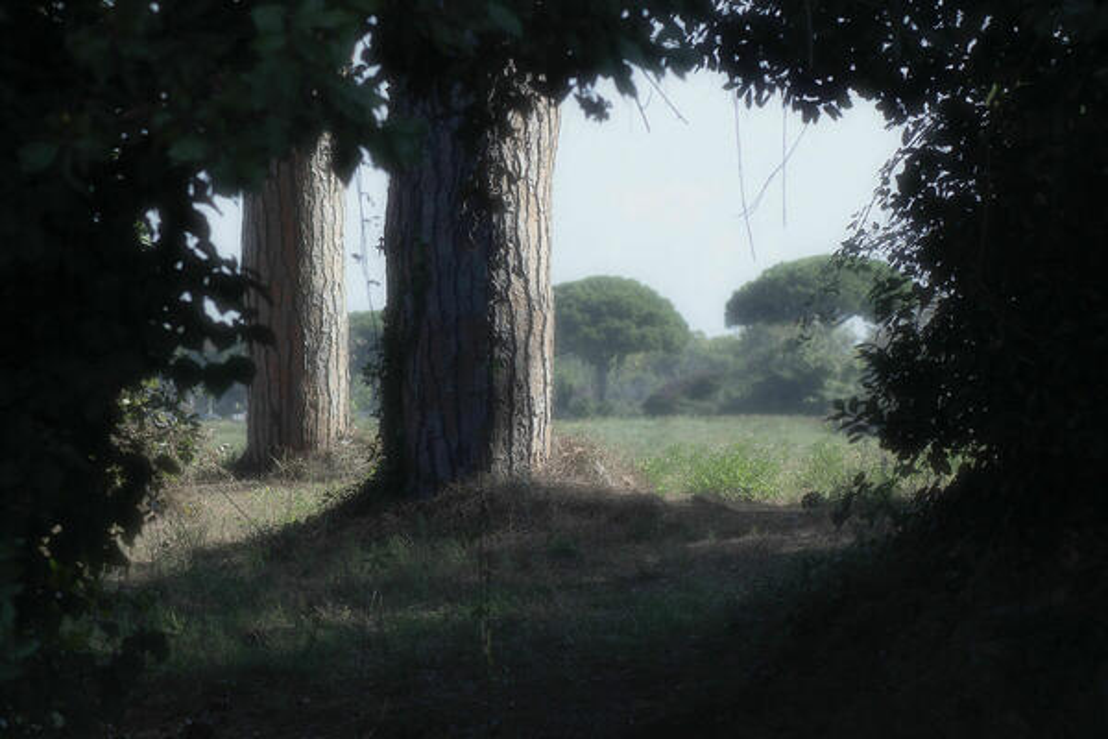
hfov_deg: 13.1
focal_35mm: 157
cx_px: 554
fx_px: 4832
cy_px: 370
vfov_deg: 8.7
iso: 500
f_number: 8
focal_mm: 105
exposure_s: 1/800
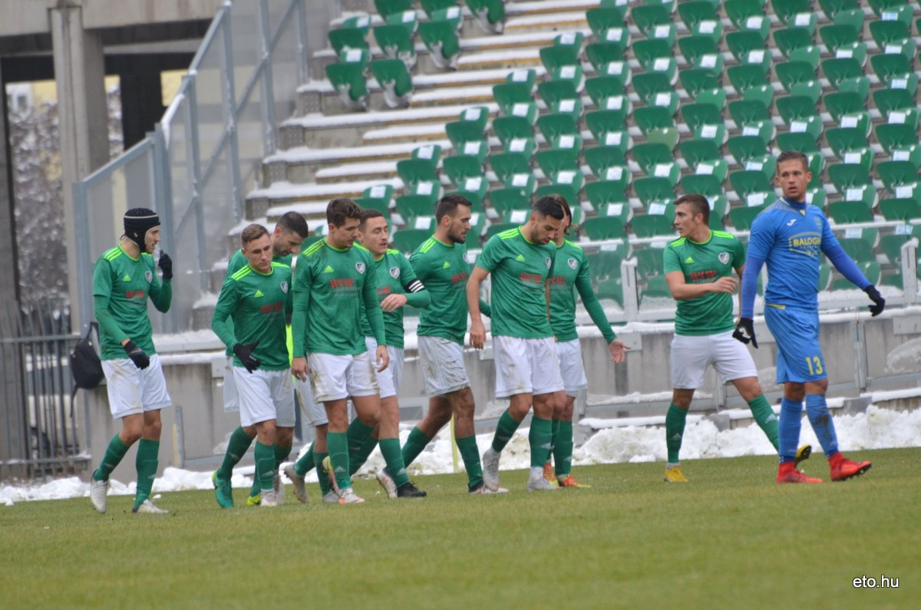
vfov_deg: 3.0
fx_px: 11490
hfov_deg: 4.6
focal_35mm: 450
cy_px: 305
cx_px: 460
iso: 500
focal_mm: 300
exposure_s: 1/500
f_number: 5.6
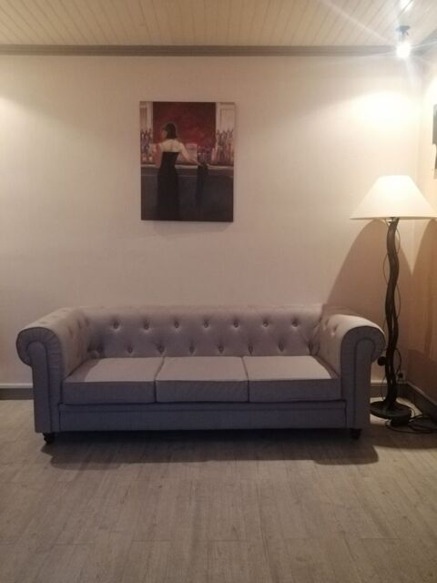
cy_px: 292
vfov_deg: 65.3
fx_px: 454
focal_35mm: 27
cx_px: 218
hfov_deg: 51.4
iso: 640
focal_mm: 3.95
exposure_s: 1/20
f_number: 1.8
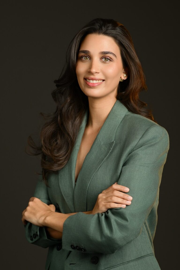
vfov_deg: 15.2
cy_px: 135
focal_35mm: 135
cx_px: 90
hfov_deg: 10.2
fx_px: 1012
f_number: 4.5
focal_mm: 135
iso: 400
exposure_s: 1/160
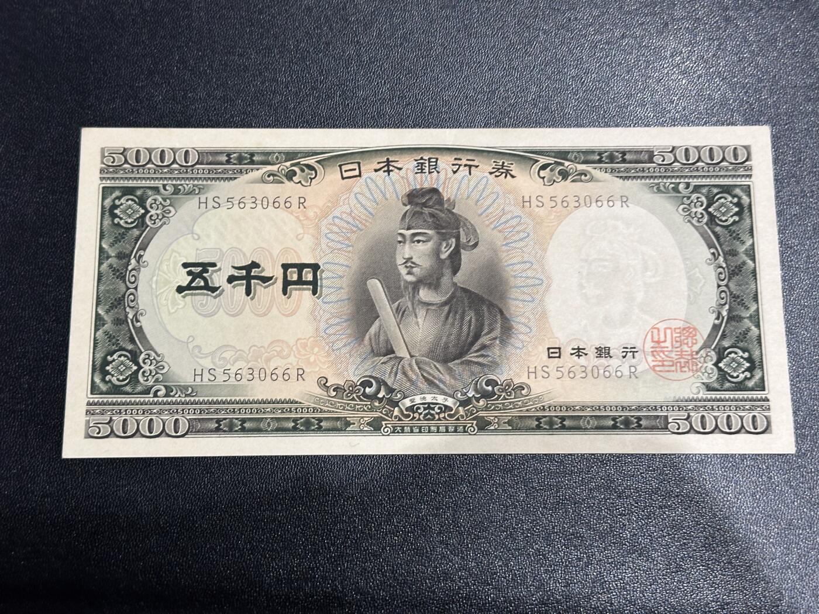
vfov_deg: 30.3
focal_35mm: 48
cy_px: 307
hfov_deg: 39.7
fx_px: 1136
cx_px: 410
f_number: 1.78
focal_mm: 6.86
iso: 125
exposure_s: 1/50
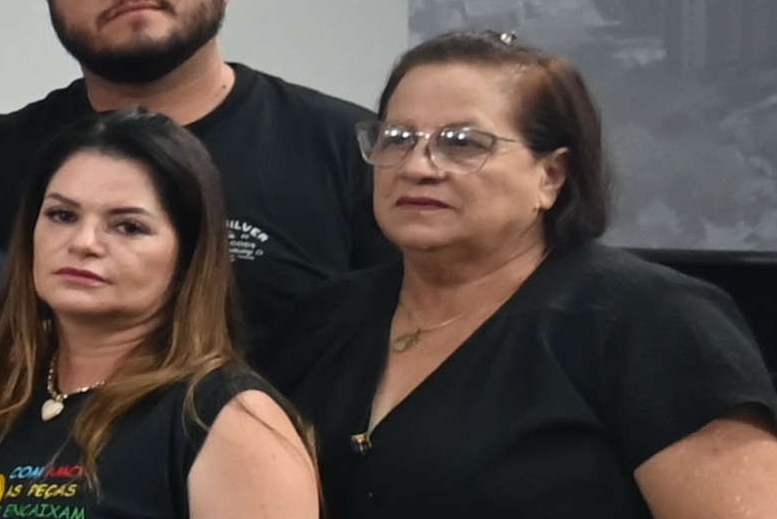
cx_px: -1958
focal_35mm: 186
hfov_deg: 8.3
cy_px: 222
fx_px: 4016
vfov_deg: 7.4
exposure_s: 1/125
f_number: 4
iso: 720
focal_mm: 24
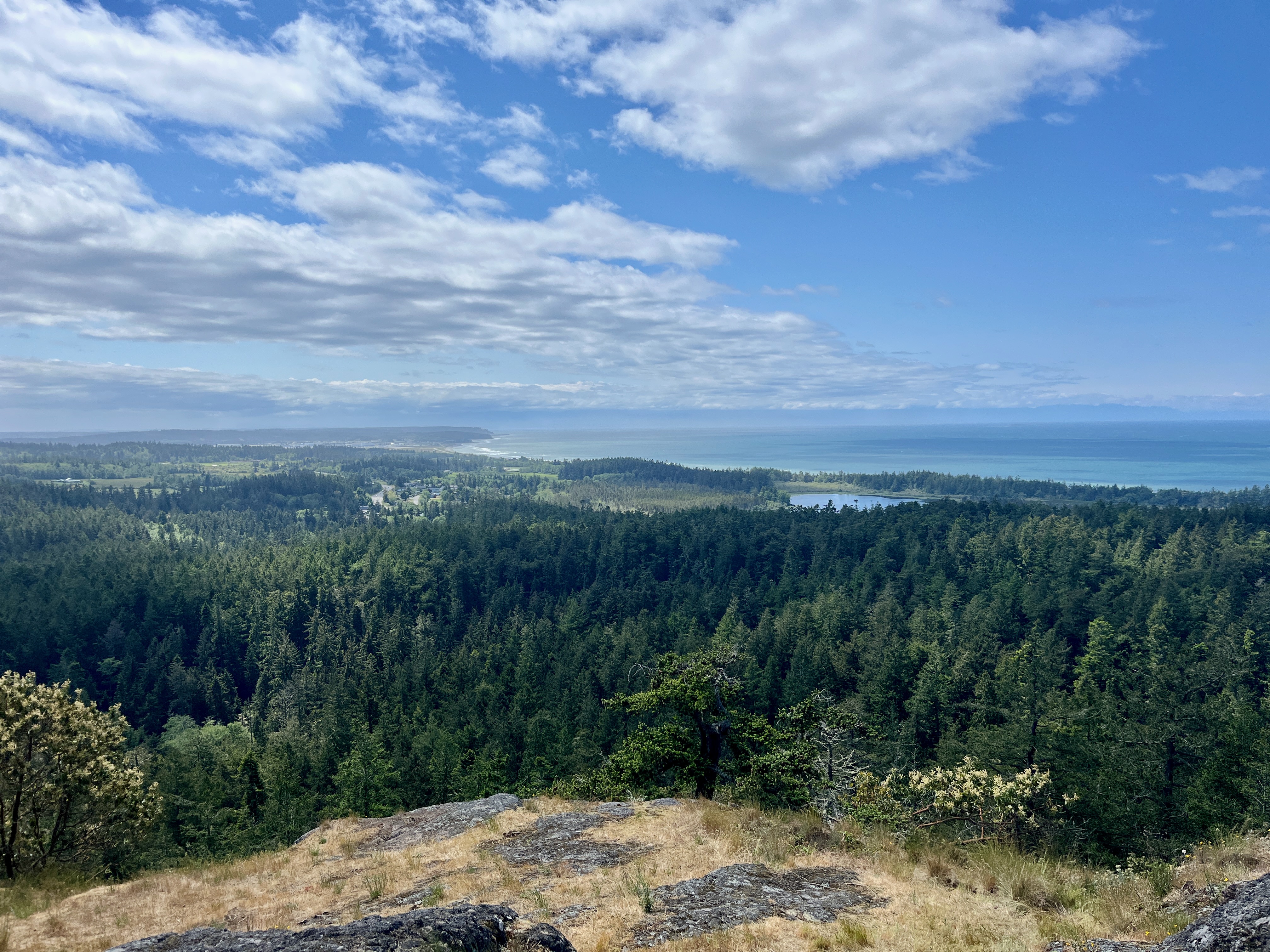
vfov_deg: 53.1
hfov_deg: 67.3
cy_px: 476
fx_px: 954
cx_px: 635
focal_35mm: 26
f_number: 1.6
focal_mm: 5.1
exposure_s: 1/6173
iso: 50
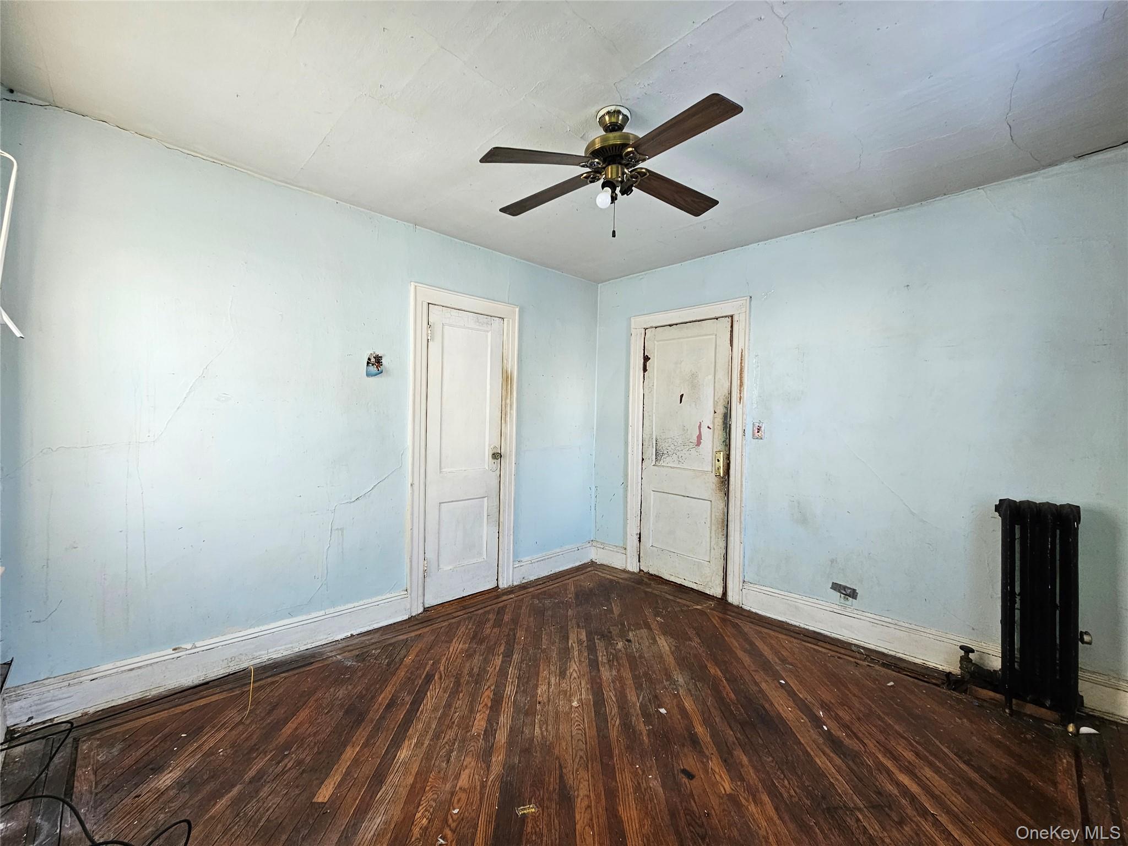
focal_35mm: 13
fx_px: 424
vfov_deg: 89.9
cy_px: 423
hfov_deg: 106.2
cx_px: 564
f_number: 2.2
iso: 100
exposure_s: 1/77.4
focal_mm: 2.2
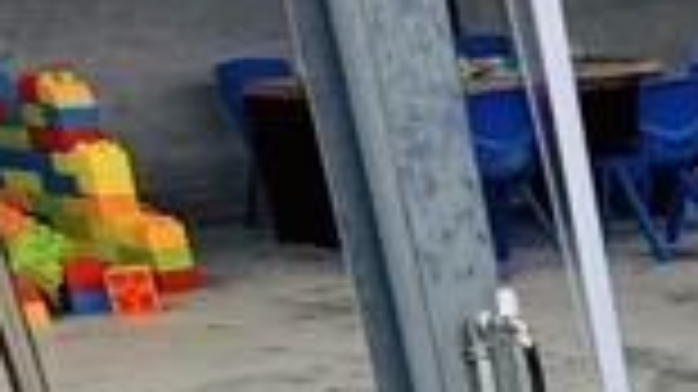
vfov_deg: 7.8
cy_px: 1437
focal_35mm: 118
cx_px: 1180
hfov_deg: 15.9
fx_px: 2183
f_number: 2.2
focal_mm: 2.22
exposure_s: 1/545
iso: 40
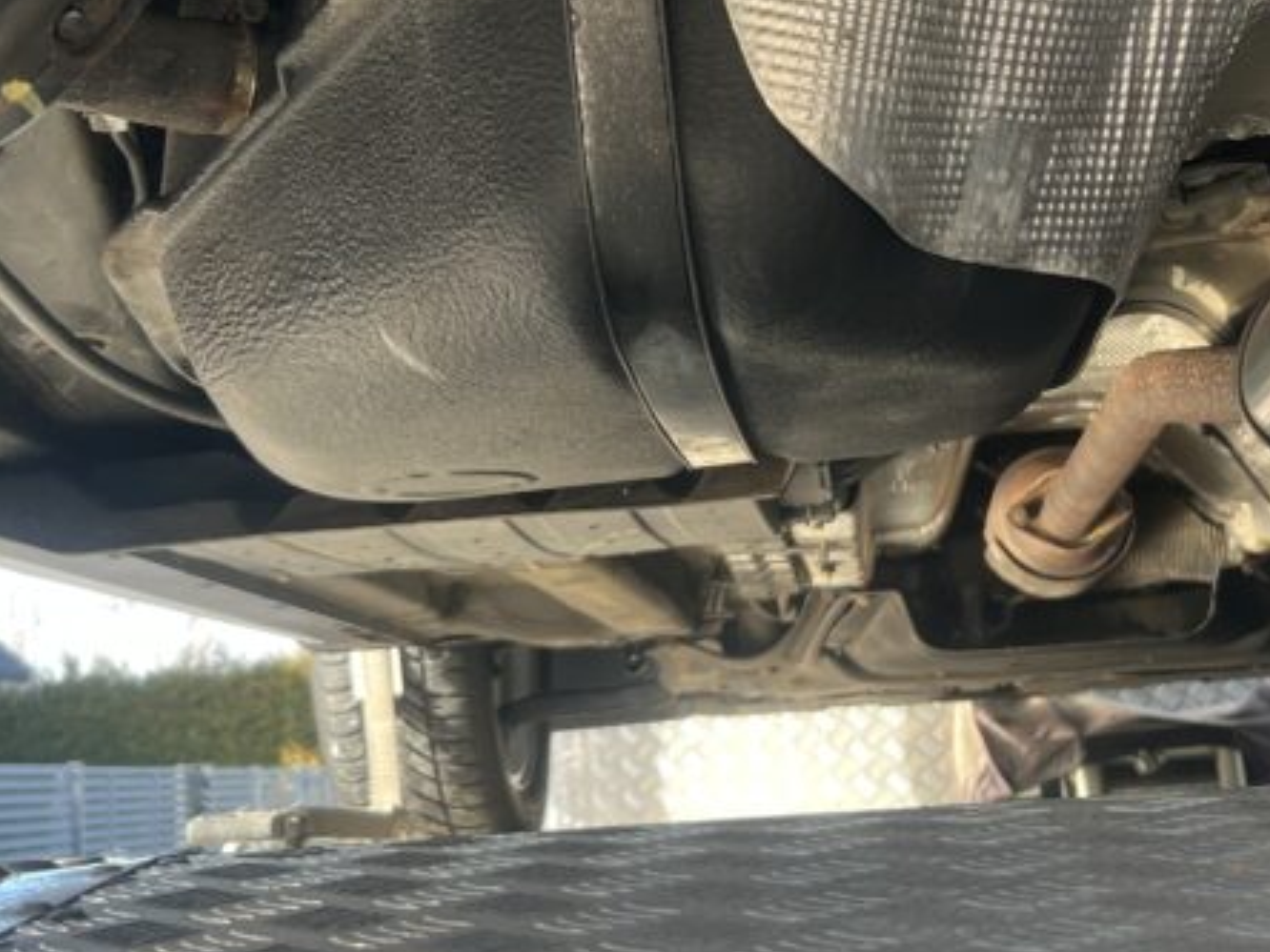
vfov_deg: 24.3
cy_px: 297
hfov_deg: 32.1
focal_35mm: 60
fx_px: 2201
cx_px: 543
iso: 50
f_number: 1.5
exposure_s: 1/121
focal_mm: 5.7
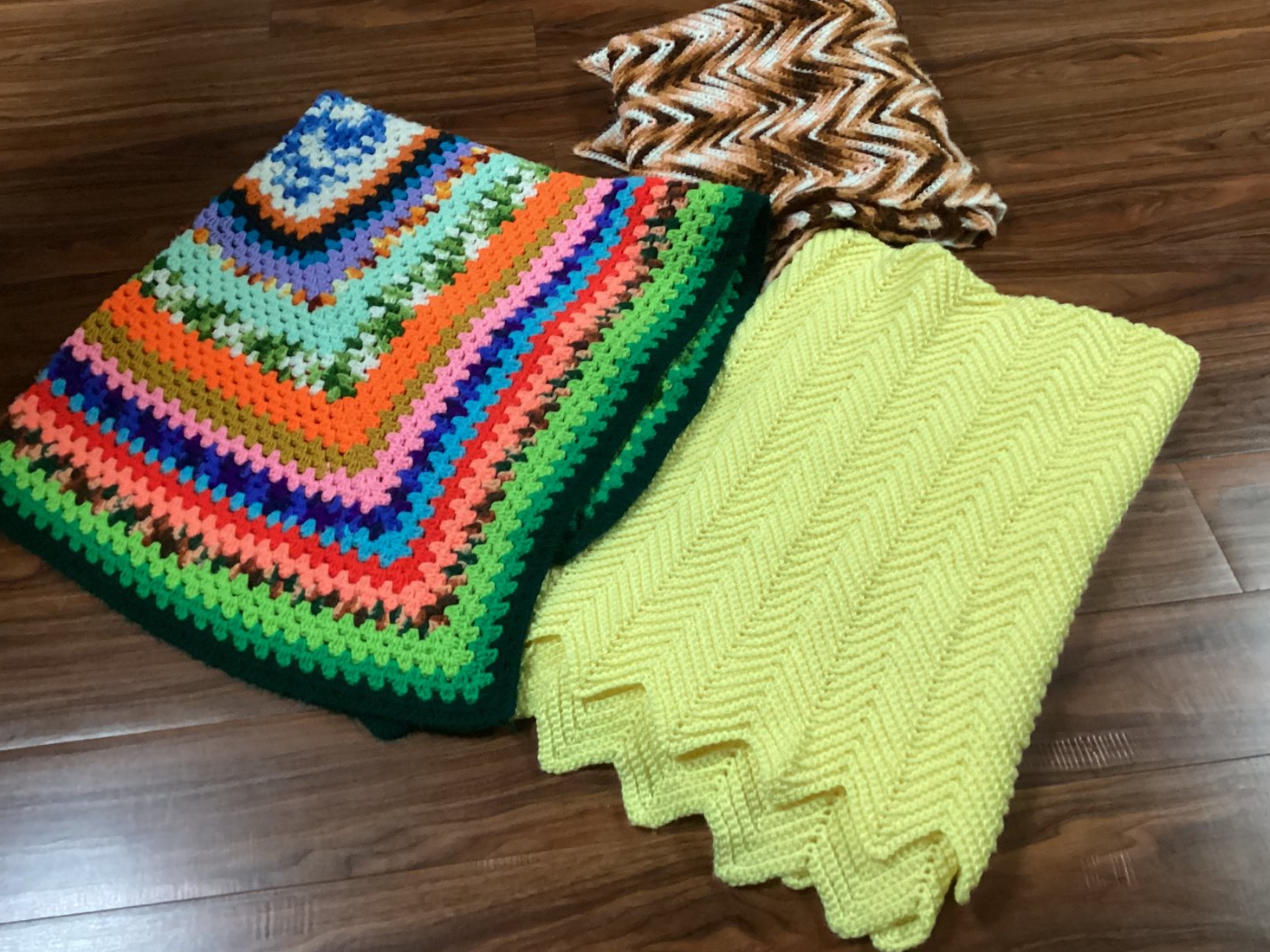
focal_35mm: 32
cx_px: 618
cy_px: 467
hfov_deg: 56.8
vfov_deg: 44.1
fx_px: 1174
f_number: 2.4
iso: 400
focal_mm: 3.3
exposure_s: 1/40
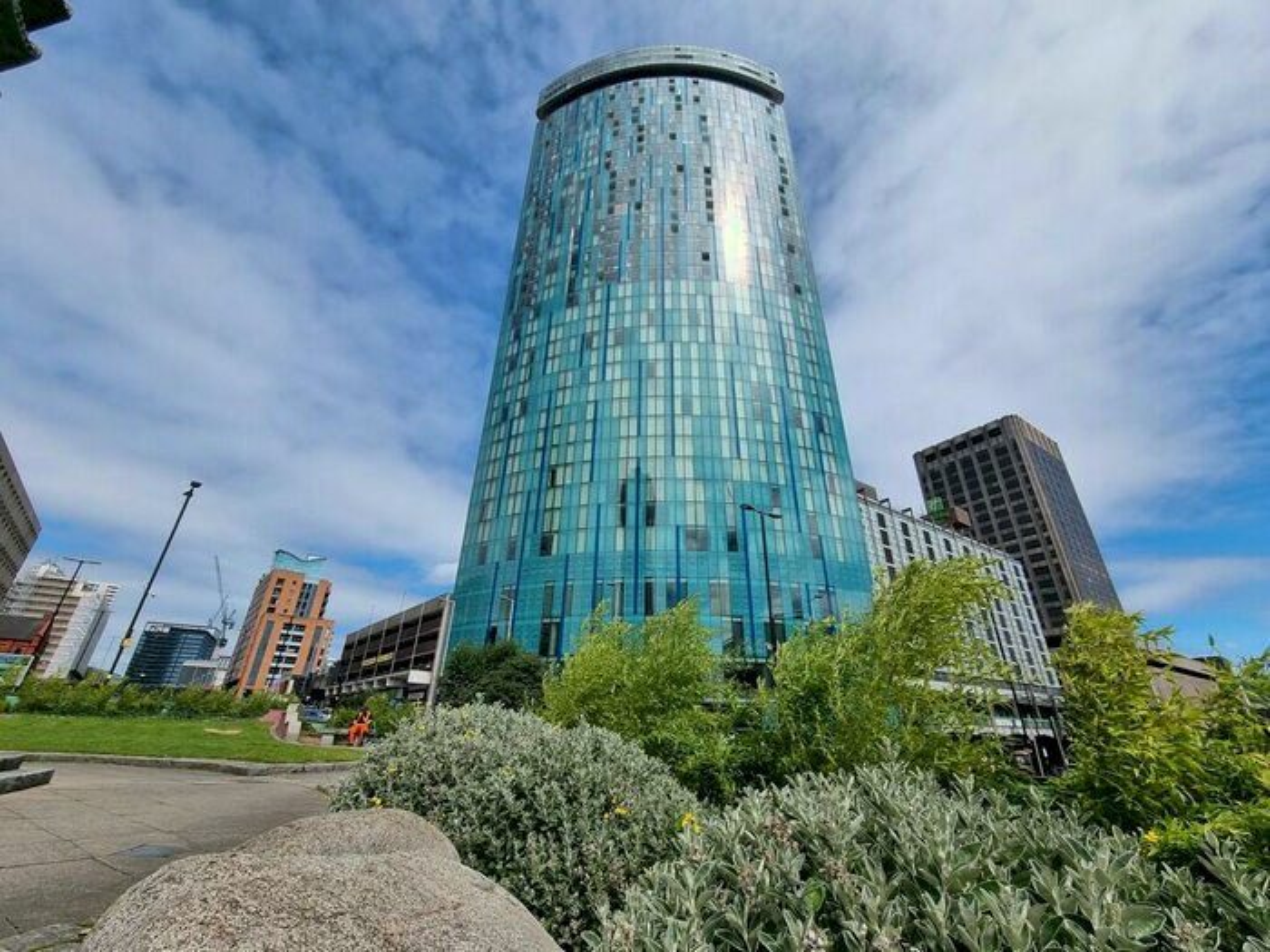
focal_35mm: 13
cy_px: 476
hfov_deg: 106.2
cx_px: 635
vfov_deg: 89.9
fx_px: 477
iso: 50
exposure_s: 1/2472
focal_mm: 2.2
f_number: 2.2
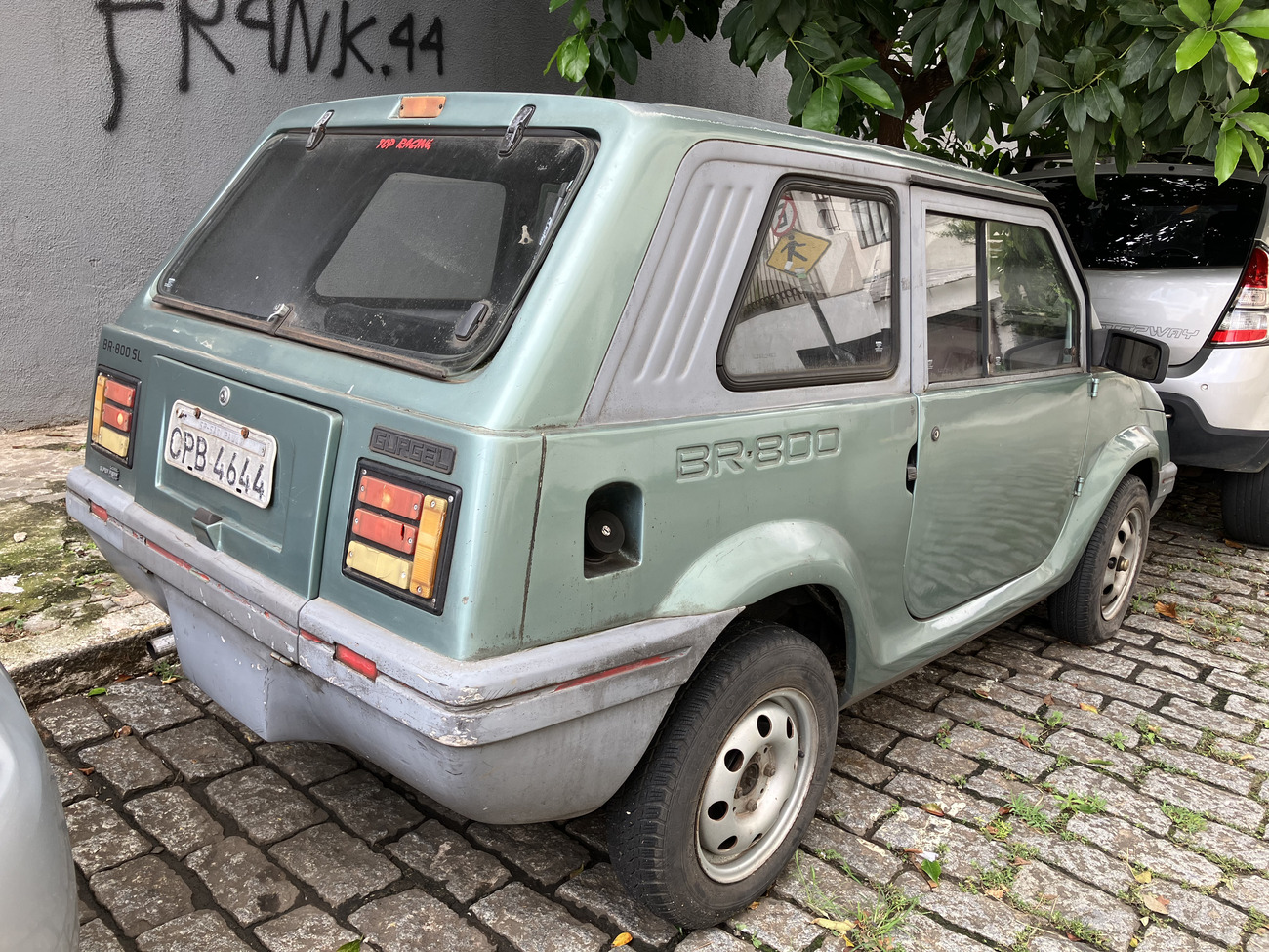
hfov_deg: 63.4
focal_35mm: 28
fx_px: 1026
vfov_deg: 49.7
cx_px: 634
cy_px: 476
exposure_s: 1/217
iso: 25
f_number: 1.8
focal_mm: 3.99
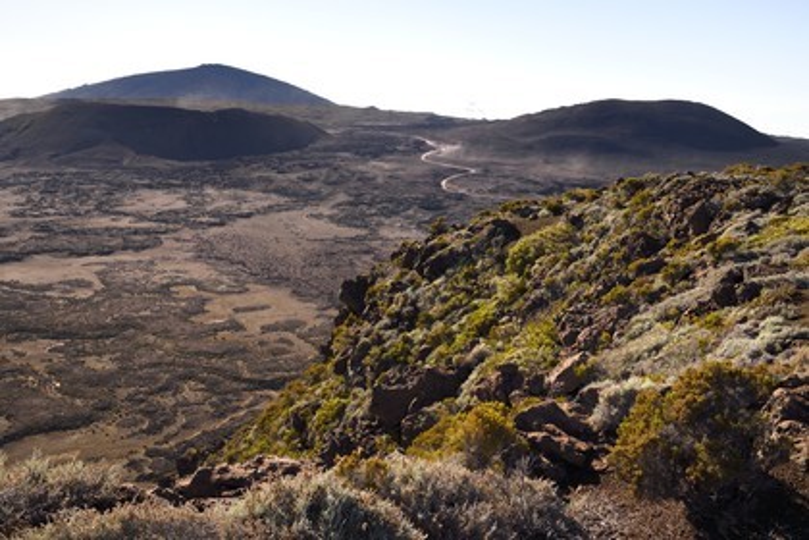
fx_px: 809
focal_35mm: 36
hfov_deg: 53.1
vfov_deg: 36.9
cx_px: 404
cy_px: 270
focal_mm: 36
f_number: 10
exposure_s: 1/250
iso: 200
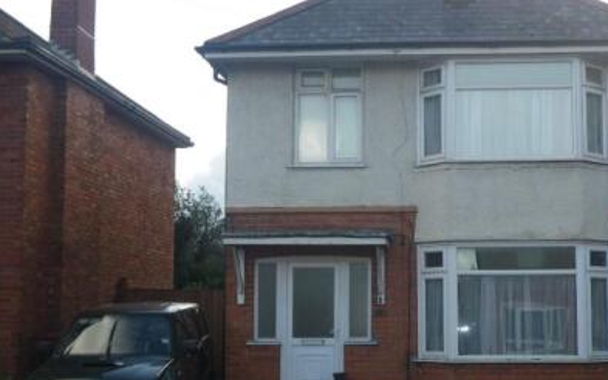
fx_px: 1094
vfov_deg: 19.7
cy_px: 239
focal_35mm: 66
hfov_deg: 30.8
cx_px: 400
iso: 64
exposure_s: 1/160
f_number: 4.2
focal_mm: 7.5
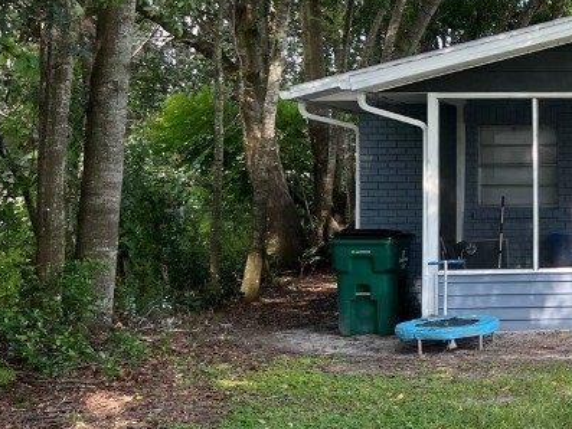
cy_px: 177
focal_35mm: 67
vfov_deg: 21.9
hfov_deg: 25.4
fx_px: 1107
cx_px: 722
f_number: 1.5
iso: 50
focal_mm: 5.7
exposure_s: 1/797
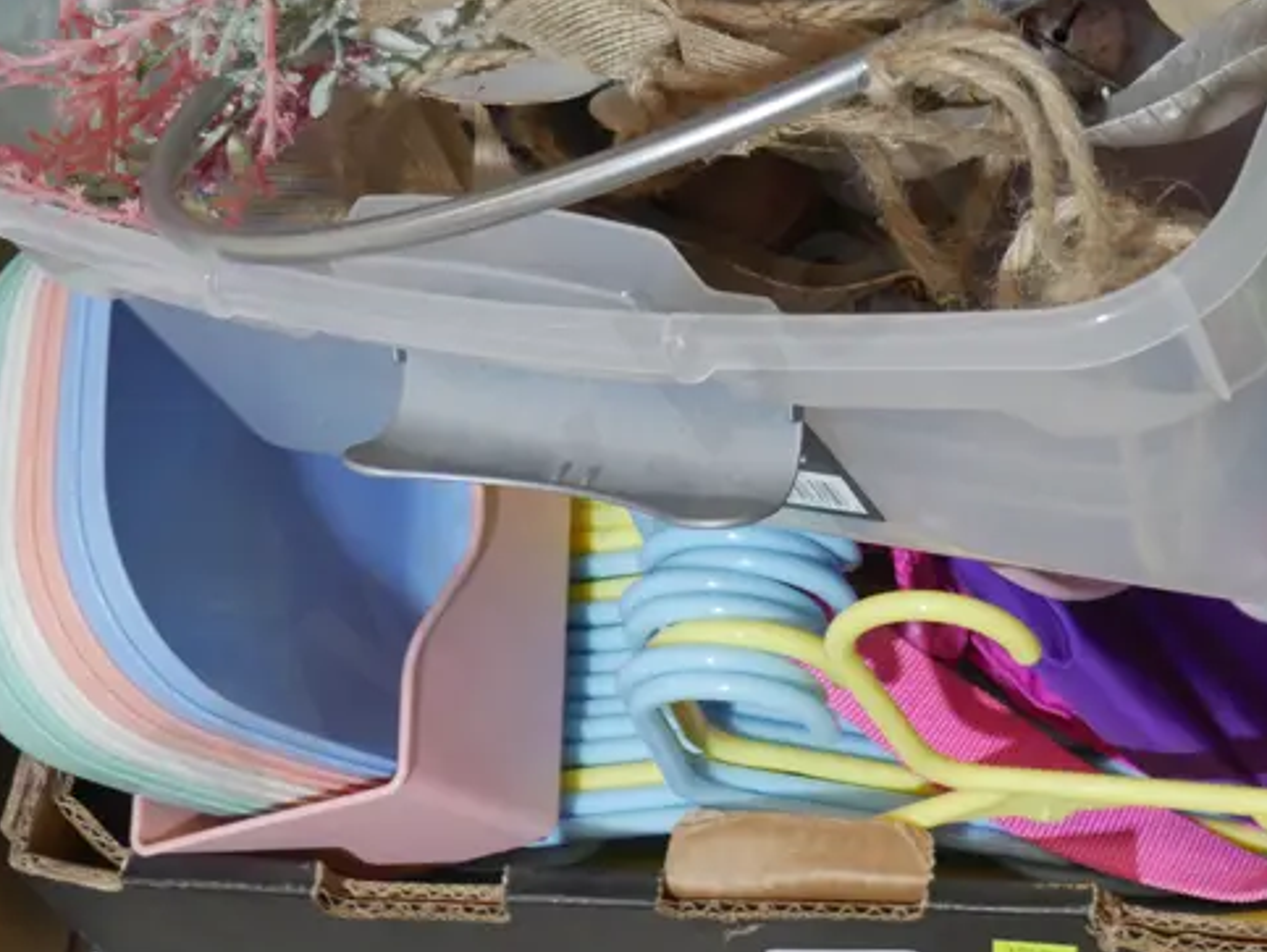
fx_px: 3883
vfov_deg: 13.8
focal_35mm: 106
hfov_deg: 18.1
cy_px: -22
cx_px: 1251
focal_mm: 25
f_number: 5.3
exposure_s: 1/60
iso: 1000
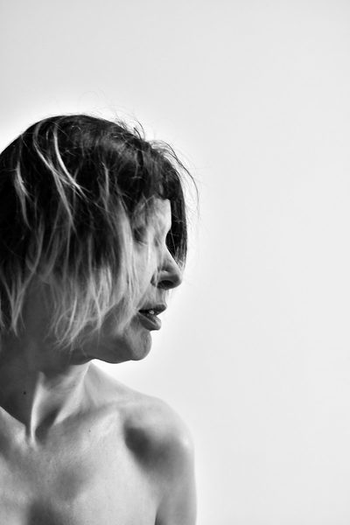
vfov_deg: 27.0
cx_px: 175
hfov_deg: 18.2
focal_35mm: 75
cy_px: 262
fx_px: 1094
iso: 1250
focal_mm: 50
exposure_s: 1/160
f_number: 2.2
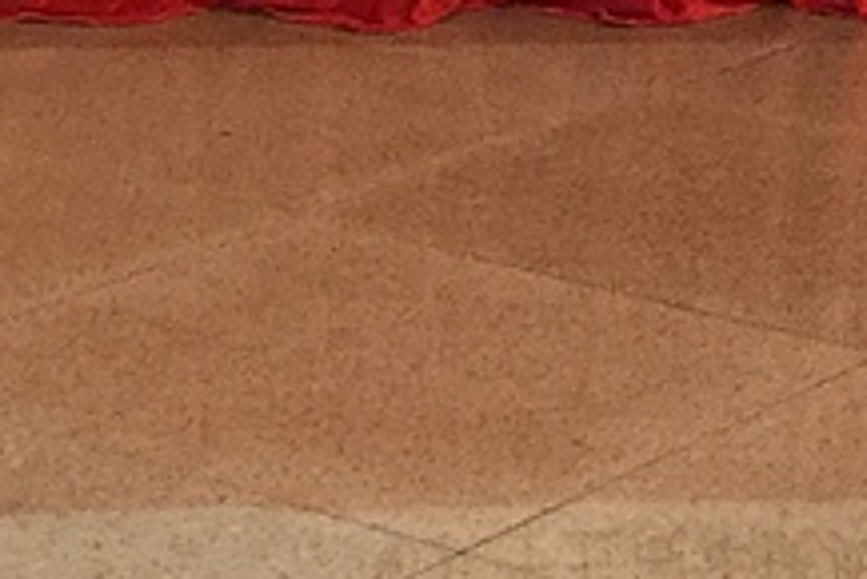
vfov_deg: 7.2
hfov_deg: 11.5
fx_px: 4290
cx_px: 388
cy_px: -815
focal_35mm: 178
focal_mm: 4.15
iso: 80
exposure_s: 1/17
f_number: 2.2
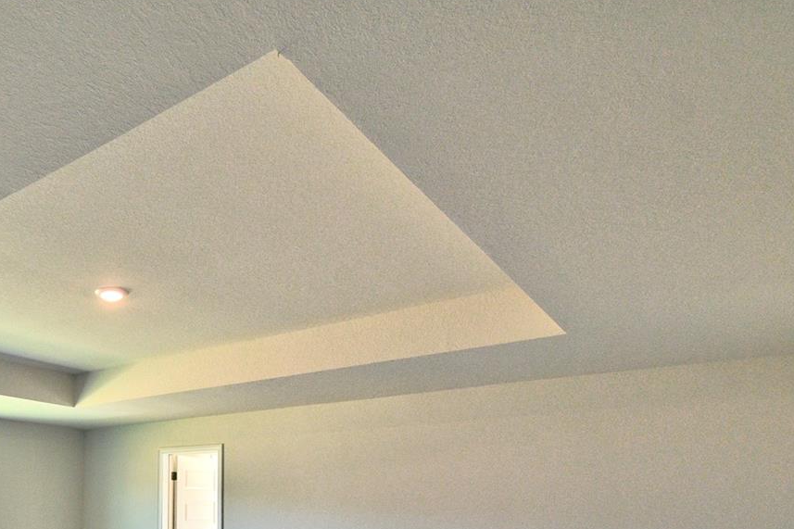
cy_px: 466
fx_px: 617
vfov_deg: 42.9
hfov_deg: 59.6
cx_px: 144
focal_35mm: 28
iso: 400
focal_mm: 10
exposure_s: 1/125
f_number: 4.5
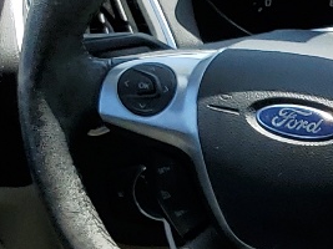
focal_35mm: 156
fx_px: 1500
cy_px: 500
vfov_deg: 8.9
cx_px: 796
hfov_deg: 10.8
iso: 50
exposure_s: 1/1111
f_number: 1.5
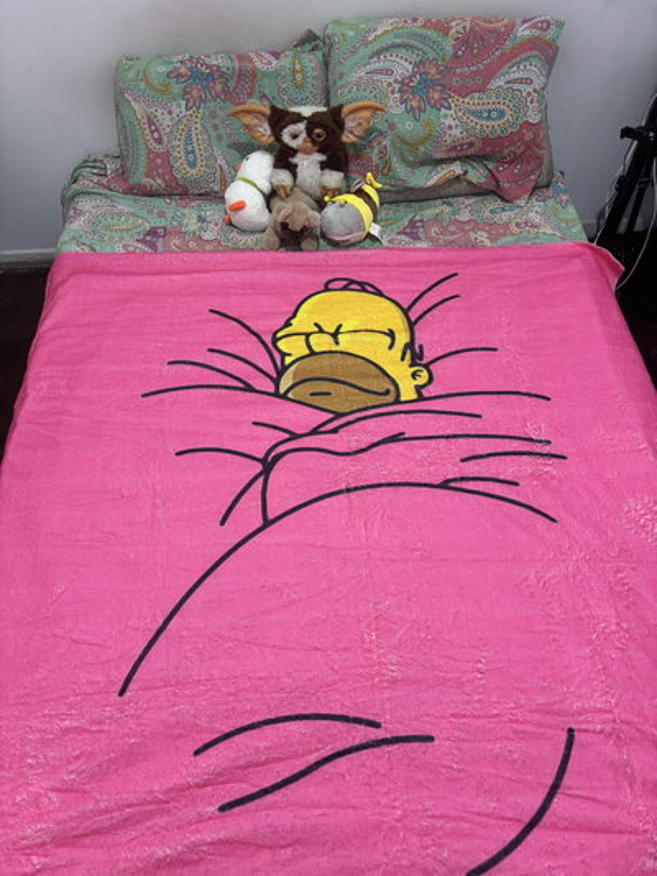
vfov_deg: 67.3
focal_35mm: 26
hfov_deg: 53.1
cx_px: 328
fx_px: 658
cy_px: 438
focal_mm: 5.96
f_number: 1.6
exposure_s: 1/50
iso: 250
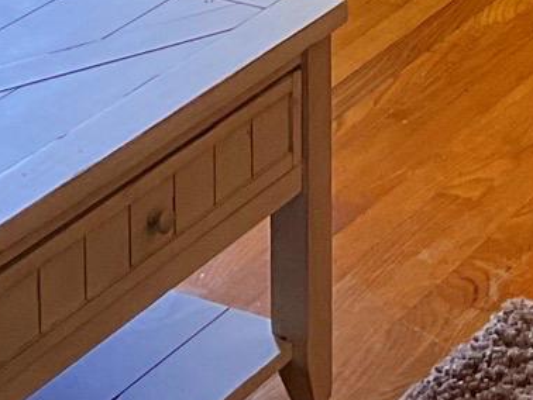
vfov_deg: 8.5
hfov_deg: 12.4
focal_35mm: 157
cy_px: -625
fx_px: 2419
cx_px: 574
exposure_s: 1/60
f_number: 1.8
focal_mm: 3
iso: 80
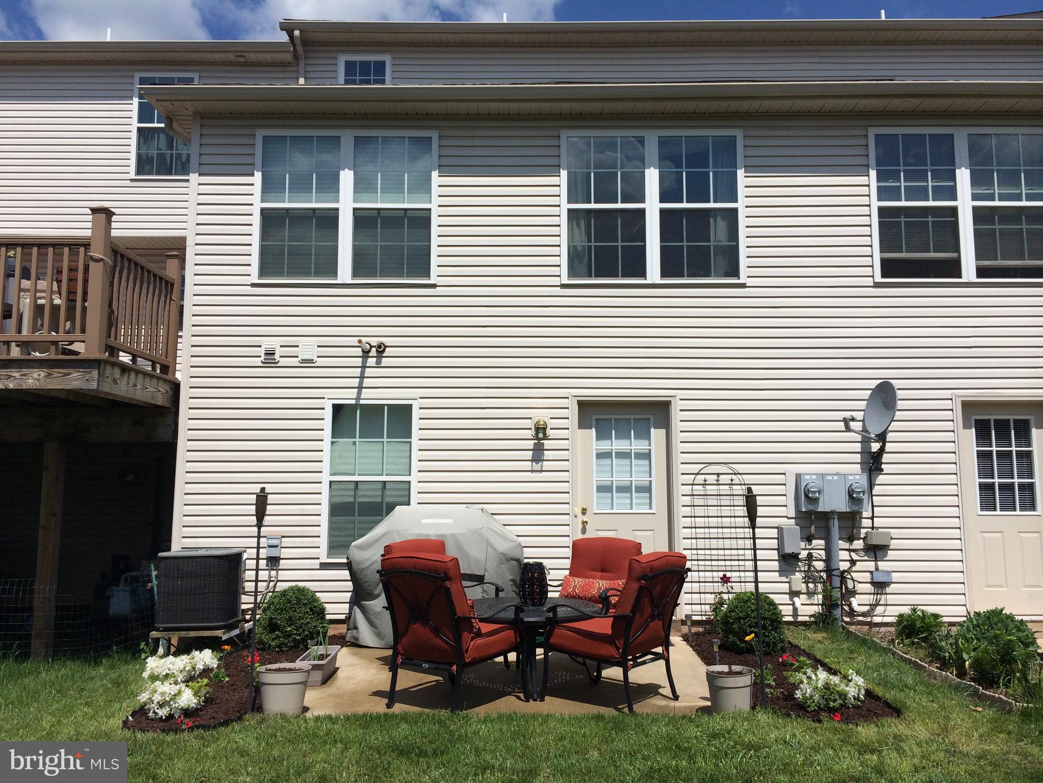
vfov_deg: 46.8
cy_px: 392
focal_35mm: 30
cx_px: 522
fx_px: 904
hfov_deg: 60.0
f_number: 2.2
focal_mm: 4.12
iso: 40
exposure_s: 1/4566
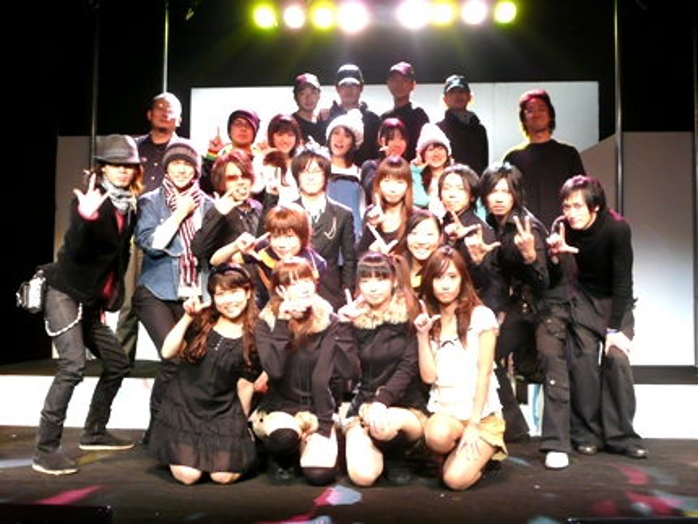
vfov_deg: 30.3
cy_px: 262
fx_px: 968
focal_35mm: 48
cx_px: 349
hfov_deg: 39.6
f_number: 4.2
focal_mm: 7.8
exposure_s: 1/10
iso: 200
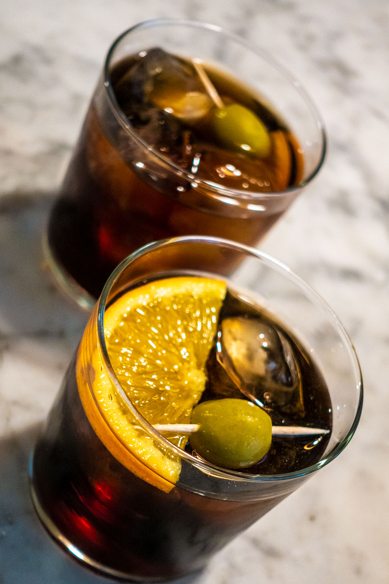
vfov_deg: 26.6
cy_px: 313
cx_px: 189
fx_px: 1232
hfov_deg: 17.9
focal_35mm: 76
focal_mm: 25.7
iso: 1600
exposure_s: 1/160
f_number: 2.8
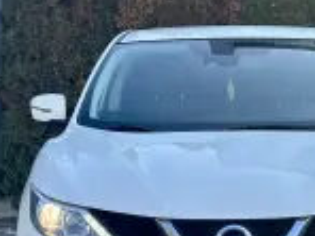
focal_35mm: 117
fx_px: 1065
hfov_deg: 16.8
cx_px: 232
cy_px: 208
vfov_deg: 12.6
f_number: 1.78
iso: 64
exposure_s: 1/1414
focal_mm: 6.86
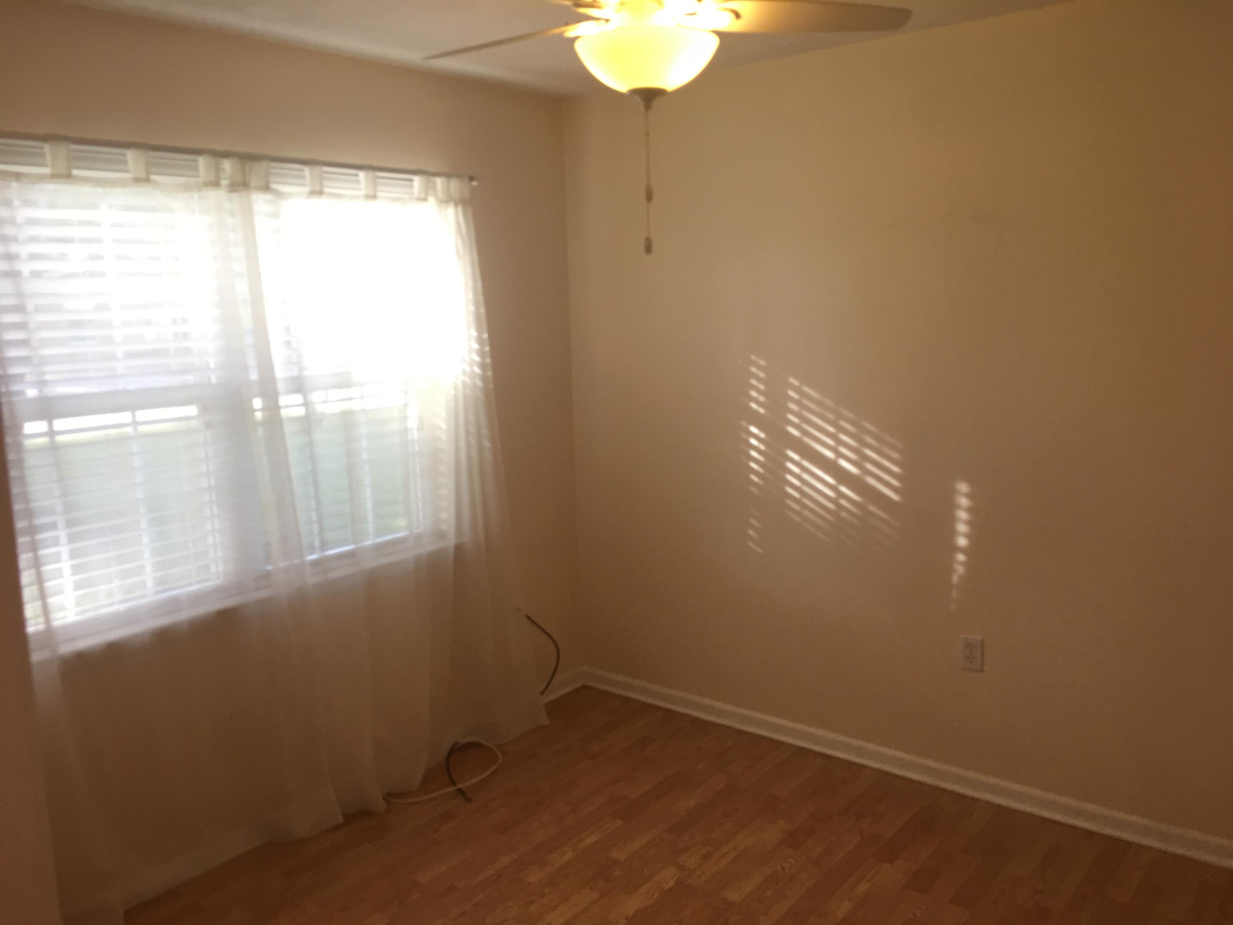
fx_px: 1033
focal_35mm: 29
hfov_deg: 61.7
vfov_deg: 48.2
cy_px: 462
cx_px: 616
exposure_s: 1/15
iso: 25
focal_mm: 4.15
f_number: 2.2
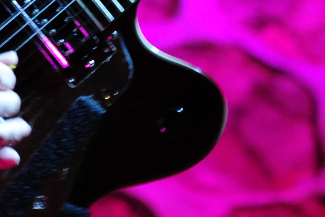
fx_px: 4647
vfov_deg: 2.7
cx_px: 1
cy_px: -184
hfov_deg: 4.0
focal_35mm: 515
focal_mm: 130
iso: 3200
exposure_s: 1/40
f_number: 2.8
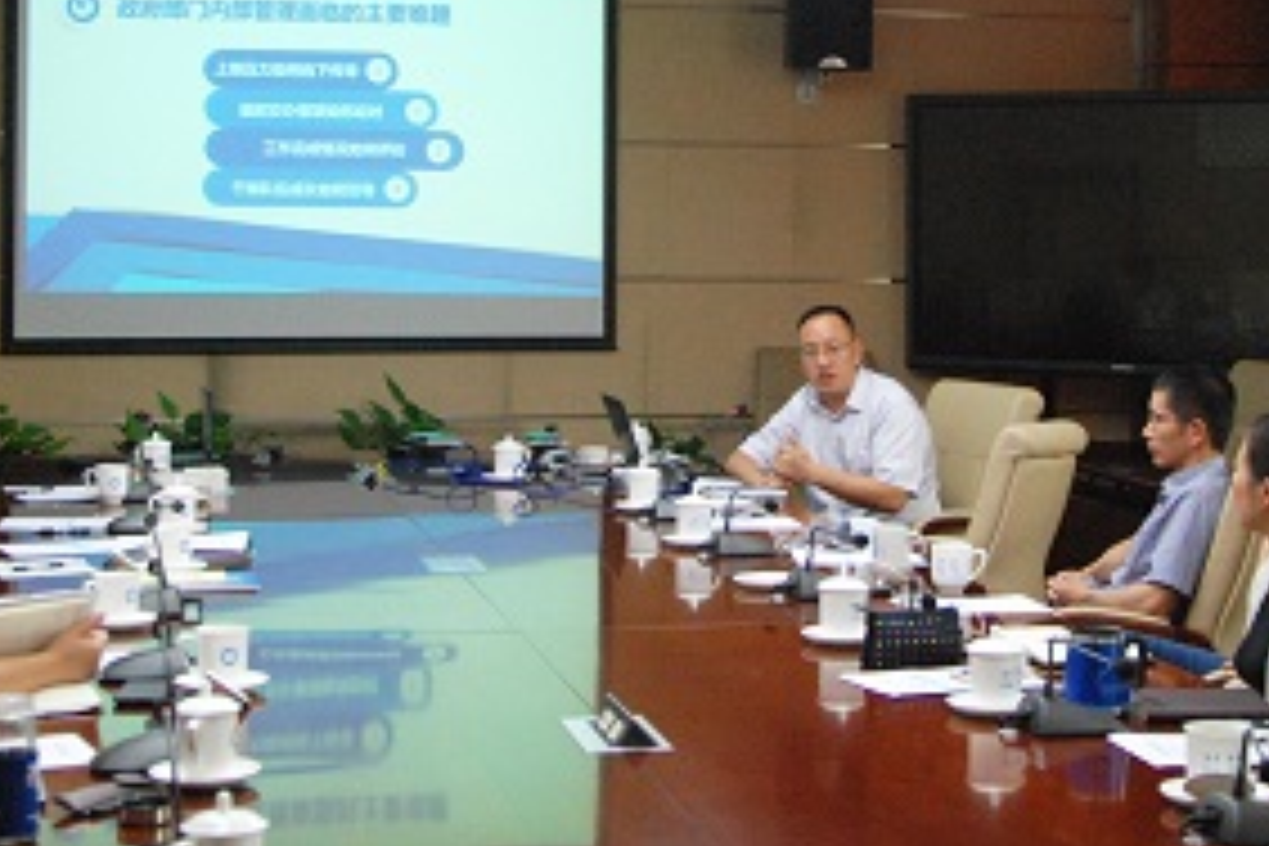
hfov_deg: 28.1
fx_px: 2534
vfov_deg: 18.7
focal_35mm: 72
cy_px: 130
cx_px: 747
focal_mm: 27
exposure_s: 1/80
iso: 1600
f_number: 4.5
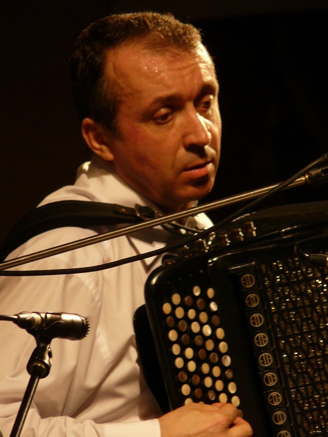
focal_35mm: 442
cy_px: 218
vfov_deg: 4.5
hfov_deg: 3.4
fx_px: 5582
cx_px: 164
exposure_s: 1/100
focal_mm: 72.6
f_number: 4
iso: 320
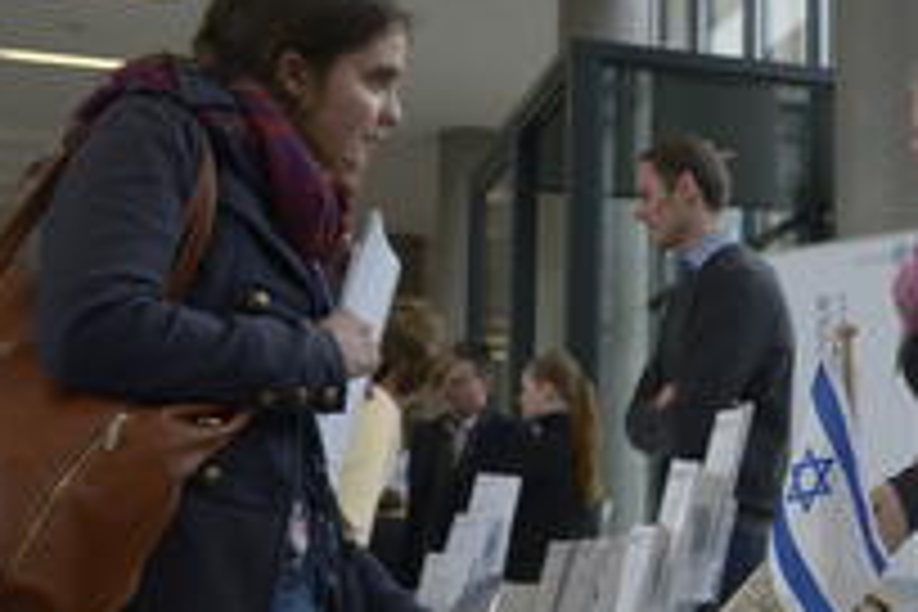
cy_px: 405
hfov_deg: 26.1
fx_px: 1810
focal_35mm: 71
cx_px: 1035
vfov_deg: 19.1
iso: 500
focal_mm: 29
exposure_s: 1/160
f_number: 6.3
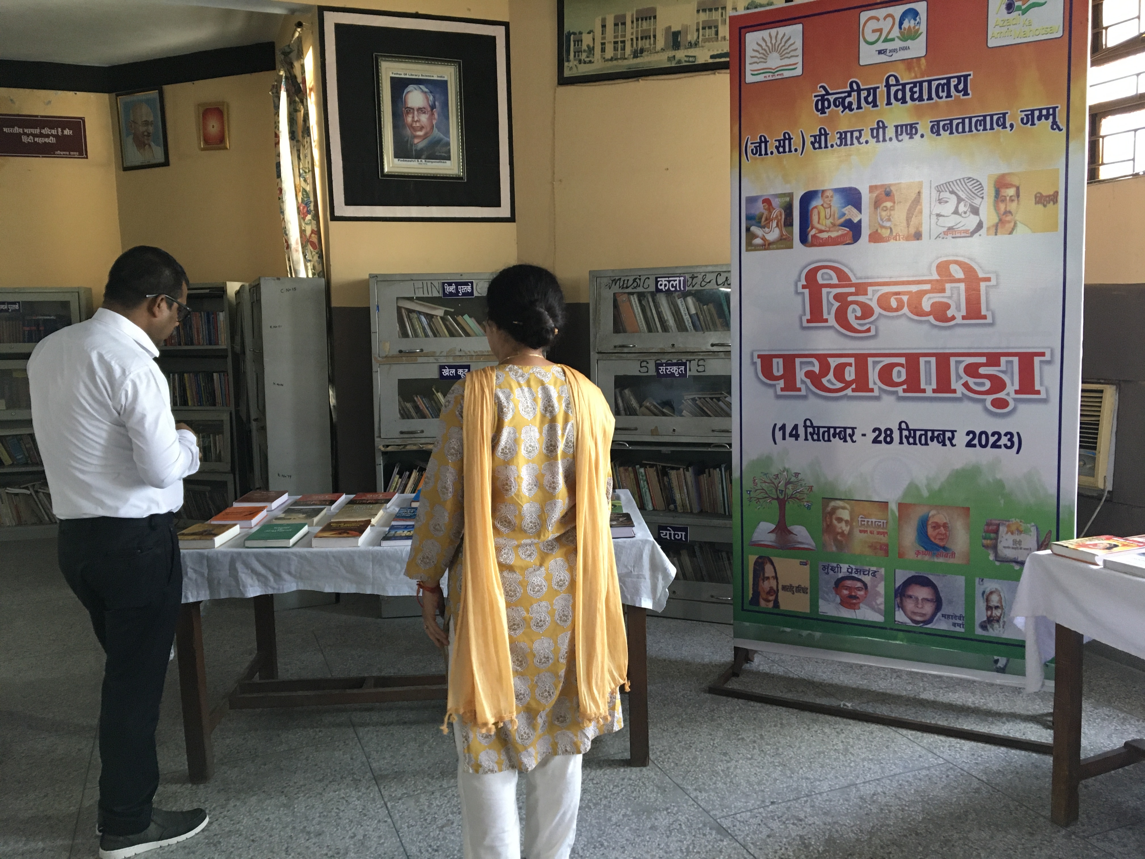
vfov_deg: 48.2
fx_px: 959
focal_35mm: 29
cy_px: 430
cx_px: 572
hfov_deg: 61.7
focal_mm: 4.15
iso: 160
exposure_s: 1/33
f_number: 2.2
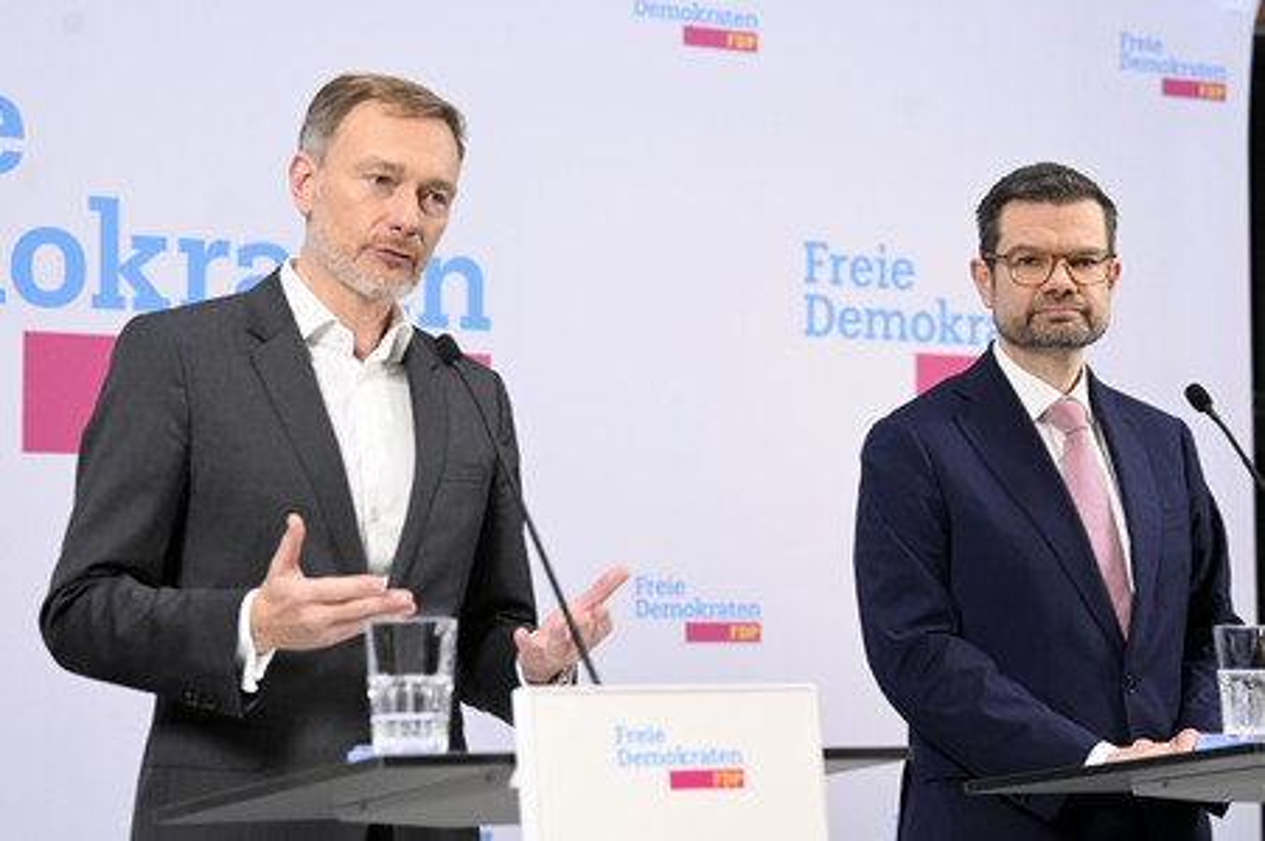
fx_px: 3336
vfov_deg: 14.4
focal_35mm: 95
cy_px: 420
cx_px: 632
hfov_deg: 21.5
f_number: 4
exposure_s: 1/800
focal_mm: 95
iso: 5000
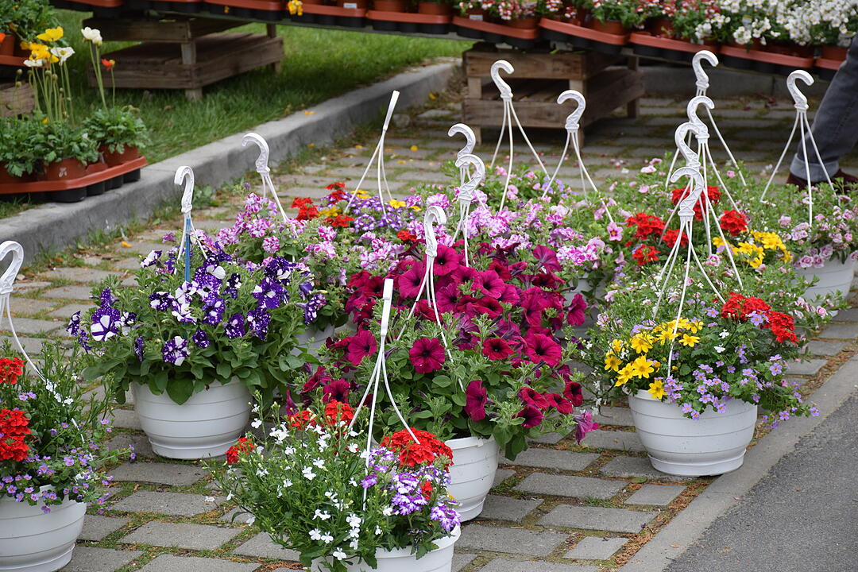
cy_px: 286
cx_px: 429
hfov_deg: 18.2
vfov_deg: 12.2
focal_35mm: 112
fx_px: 2681
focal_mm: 75
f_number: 7.1
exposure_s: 1/800
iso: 640
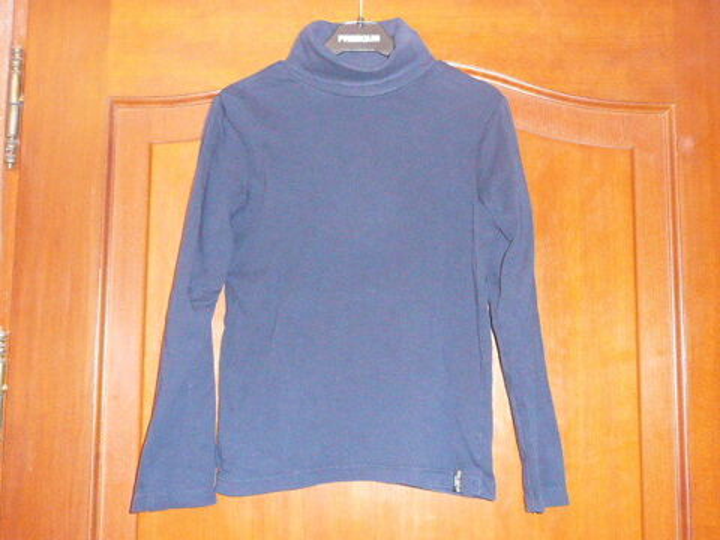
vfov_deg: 37.7
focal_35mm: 38
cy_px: 270
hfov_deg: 49.0
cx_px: 360
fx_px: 790
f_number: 3.3
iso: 500
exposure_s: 1/30
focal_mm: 4.6
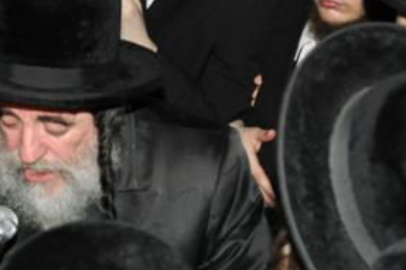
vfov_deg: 12.8
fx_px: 1206
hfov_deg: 18.5
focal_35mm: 107
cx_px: -30
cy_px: 126
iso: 800
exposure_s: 1/60
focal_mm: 20
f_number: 4
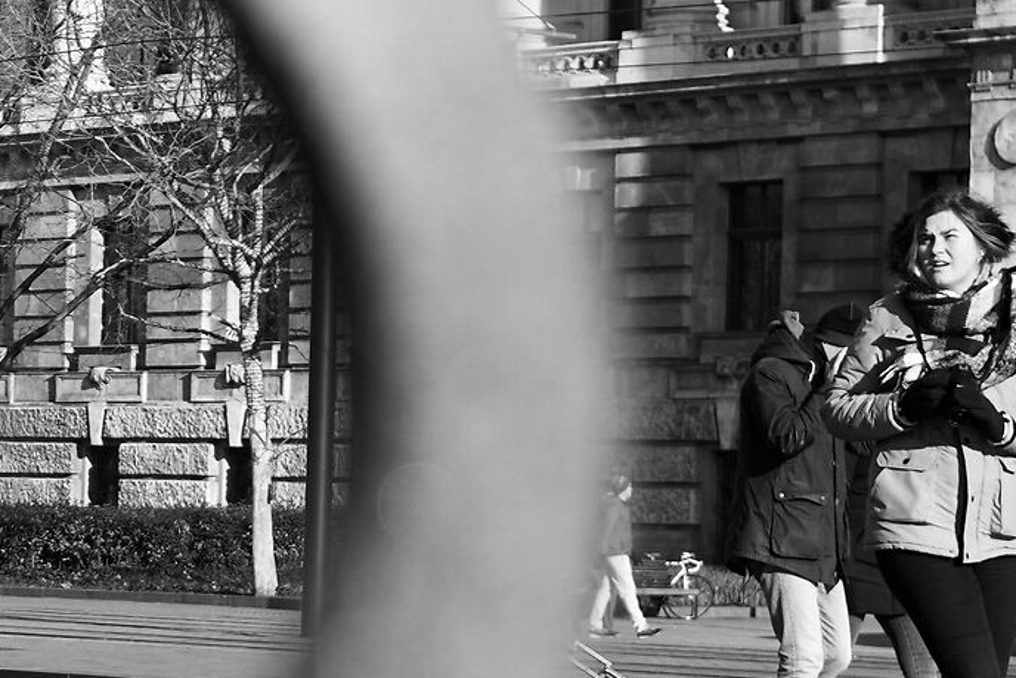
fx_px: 4432
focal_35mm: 157
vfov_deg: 8.7
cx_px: -242
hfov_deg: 12.7
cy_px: 464
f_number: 4
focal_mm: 30
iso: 100
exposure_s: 1/640
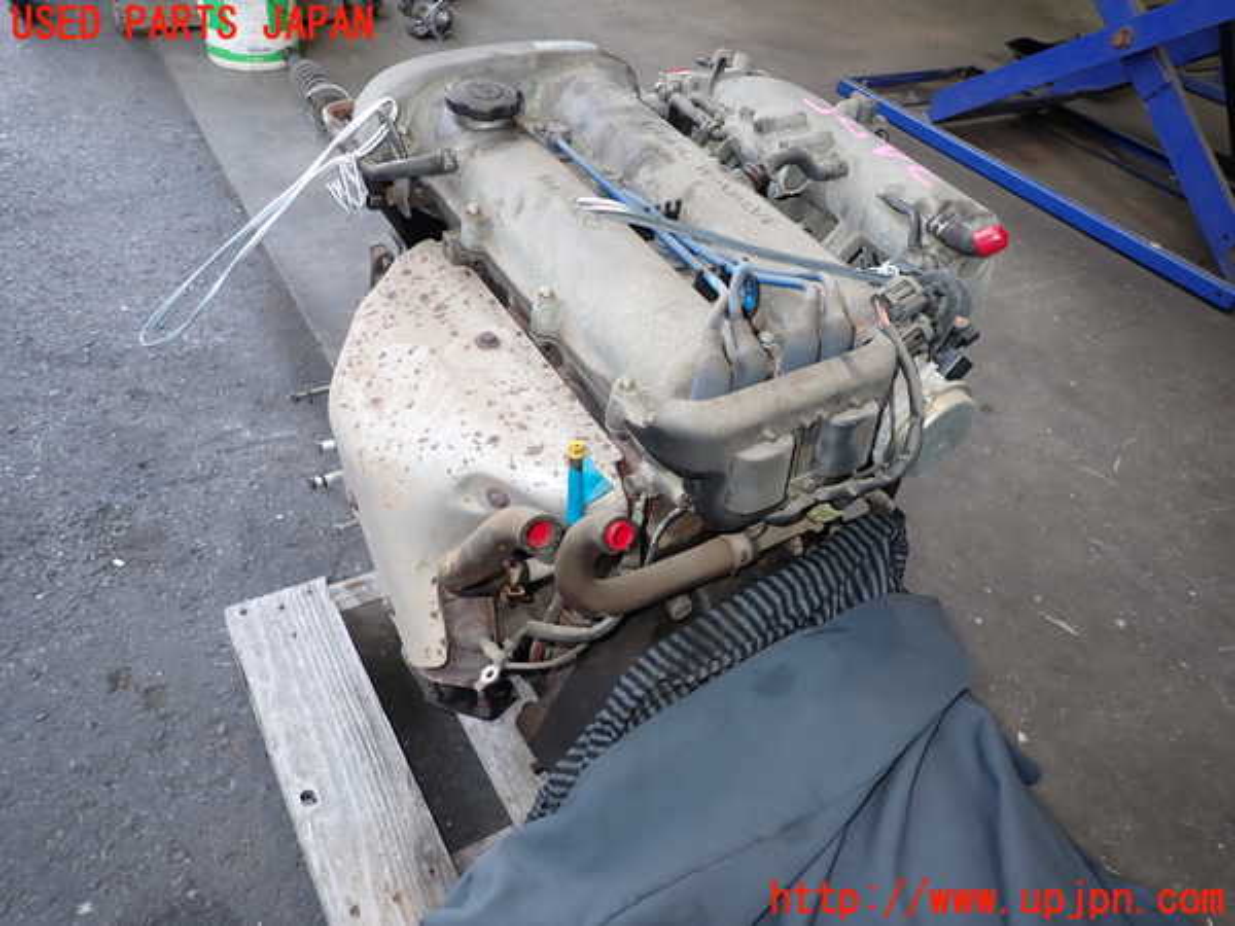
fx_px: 892
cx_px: 618
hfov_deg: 69.4
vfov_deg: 54.9
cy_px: 463
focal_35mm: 25
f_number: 2
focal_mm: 4.5
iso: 100
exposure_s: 1/60
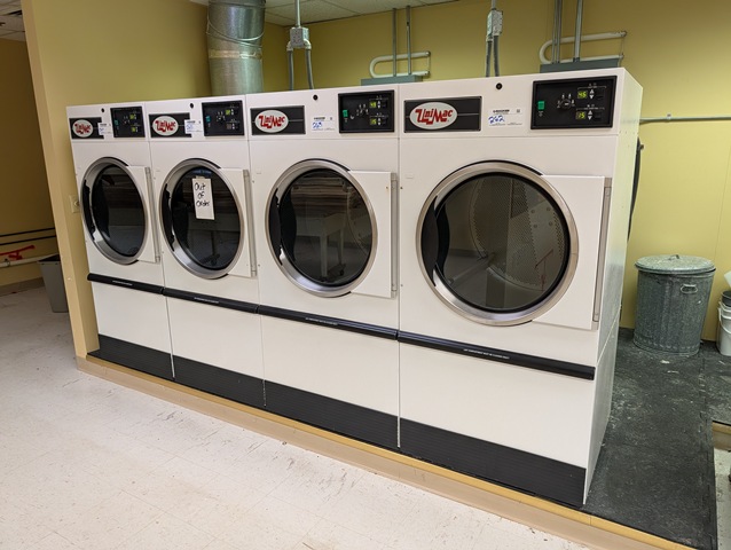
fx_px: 507
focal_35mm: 24
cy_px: 275
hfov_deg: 71.5
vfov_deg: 56.9
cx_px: 366
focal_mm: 6.9
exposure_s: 1/120
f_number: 1.68
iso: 268
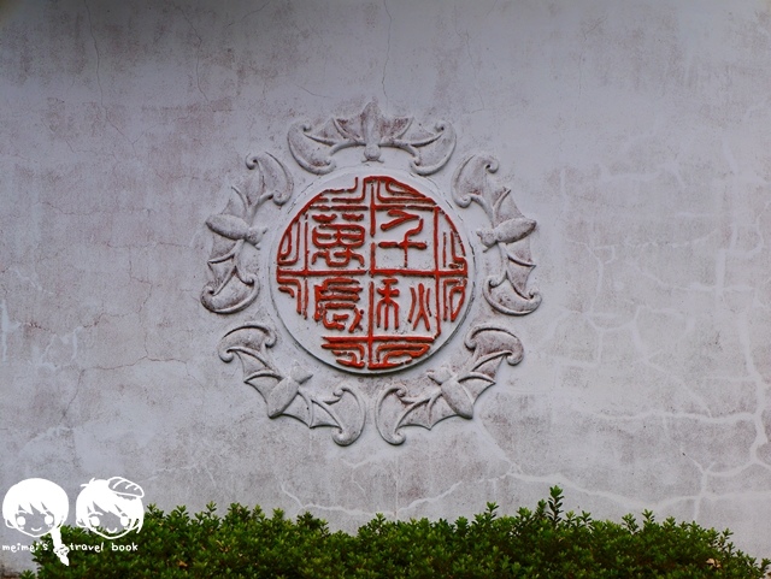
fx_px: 1872
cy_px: 290
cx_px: 386
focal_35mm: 84
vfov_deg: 17.6
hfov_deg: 23.3
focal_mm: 42
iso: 160
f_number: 6.3
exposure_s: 1/200
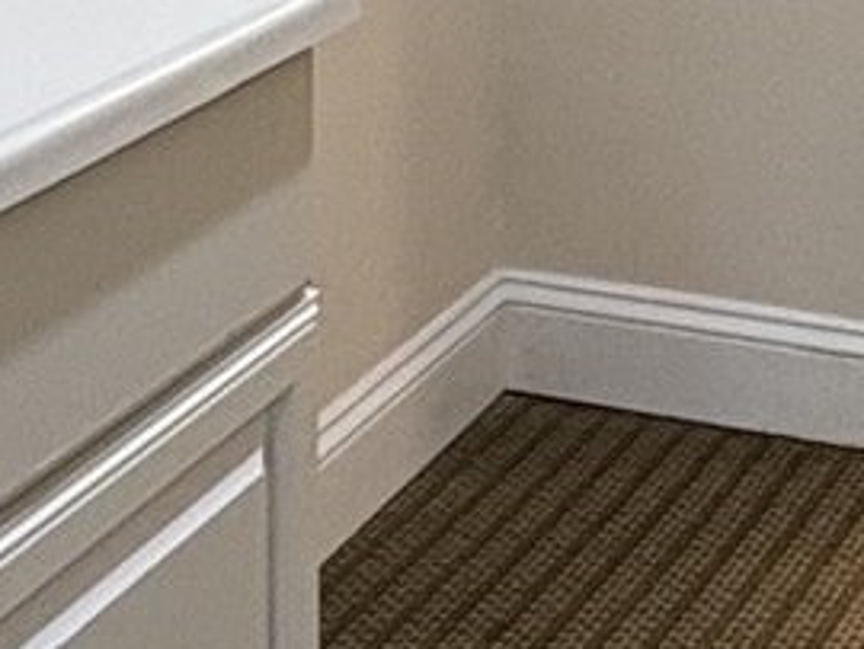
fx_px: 2648
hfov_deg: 18.5
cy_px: -307
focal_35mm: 106
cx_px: 557
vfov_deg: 13.2
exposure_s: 1/60
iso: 200
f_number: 2.2
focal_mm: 2.22
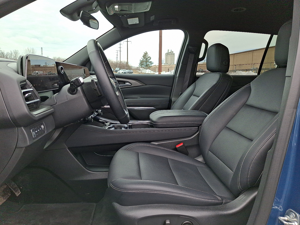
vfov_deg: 54.9
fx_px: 217
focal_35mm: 25
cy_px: 112
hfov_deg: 69.4
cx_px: 150
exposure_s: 1/526
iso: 30
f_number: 1.8
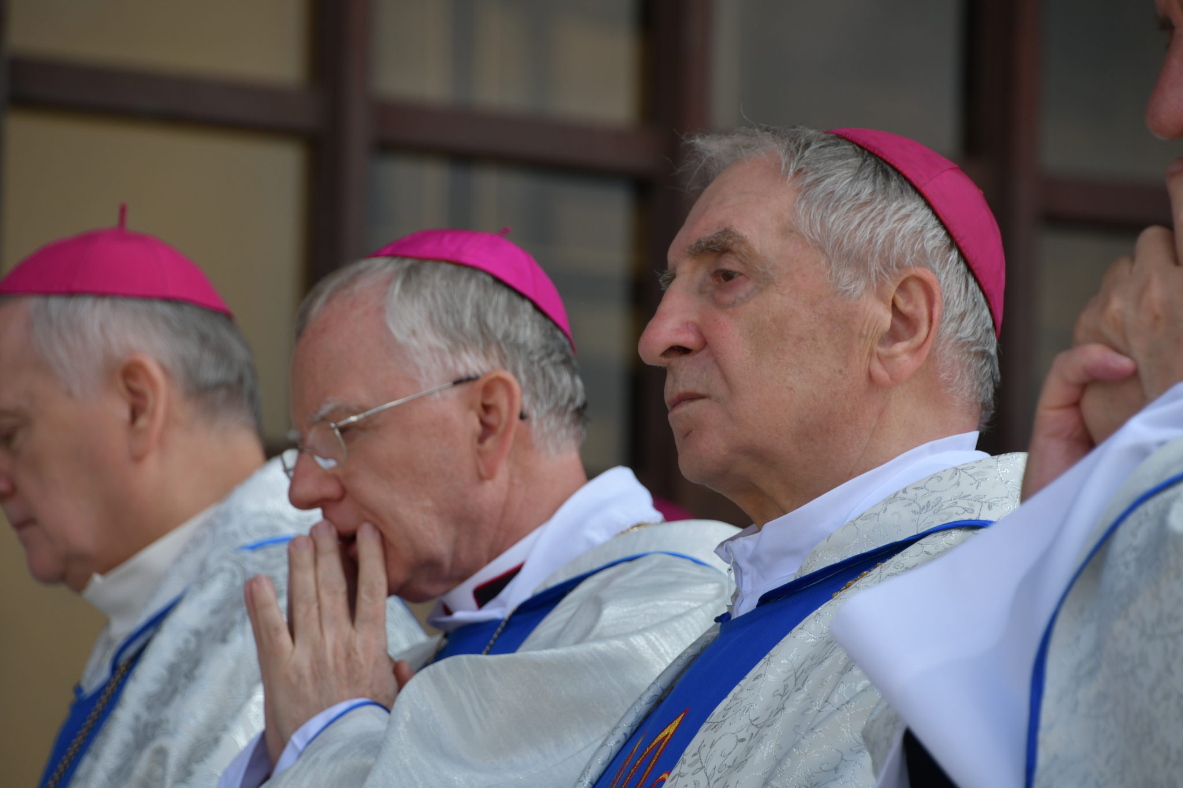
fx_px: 7885
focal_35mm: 240
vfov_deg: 5.7
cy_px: 394
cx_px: 592
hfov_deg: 8.6
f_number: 7.1
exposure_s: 1/500
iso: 200
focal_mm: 160
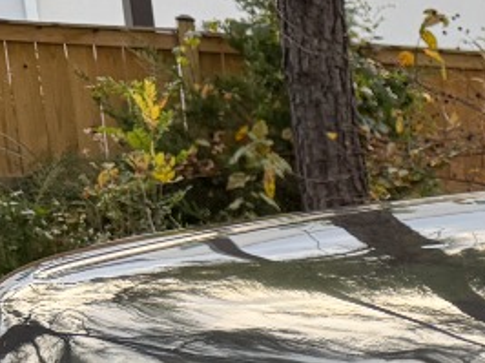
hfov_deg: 12.4
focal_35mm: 130
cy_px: 688
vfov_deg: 10.6
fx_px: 1820
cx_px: 1107
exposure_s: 1/312
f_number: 1.78
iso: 100
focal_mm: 6.76
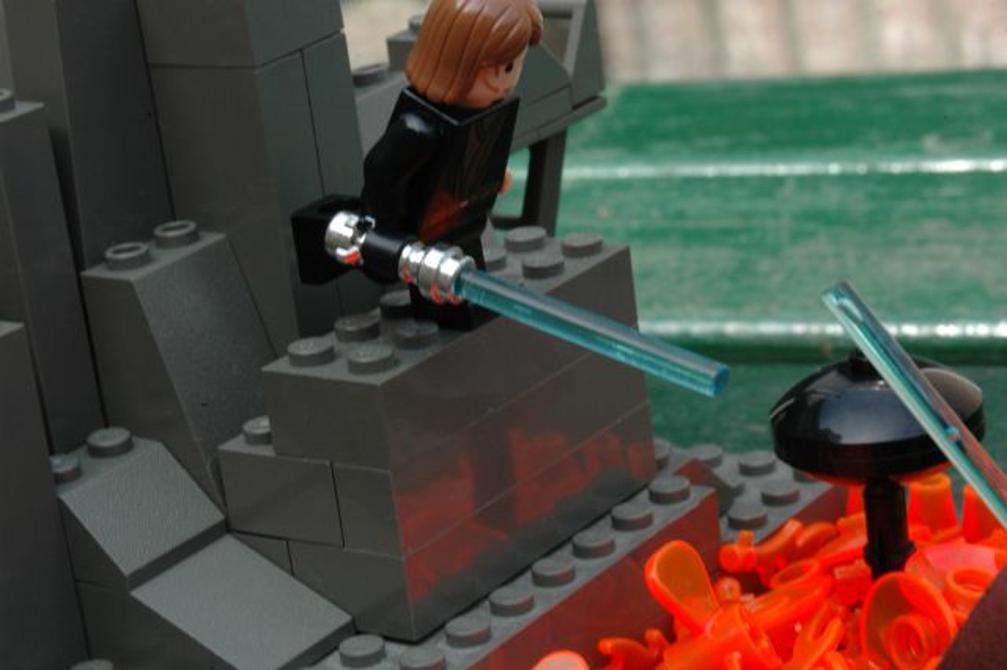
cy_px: 335
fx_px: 2935
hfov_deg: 19.5
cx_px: 504
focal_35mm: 105
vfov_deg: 13.0
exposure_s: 1/60
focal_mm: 70
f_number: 20
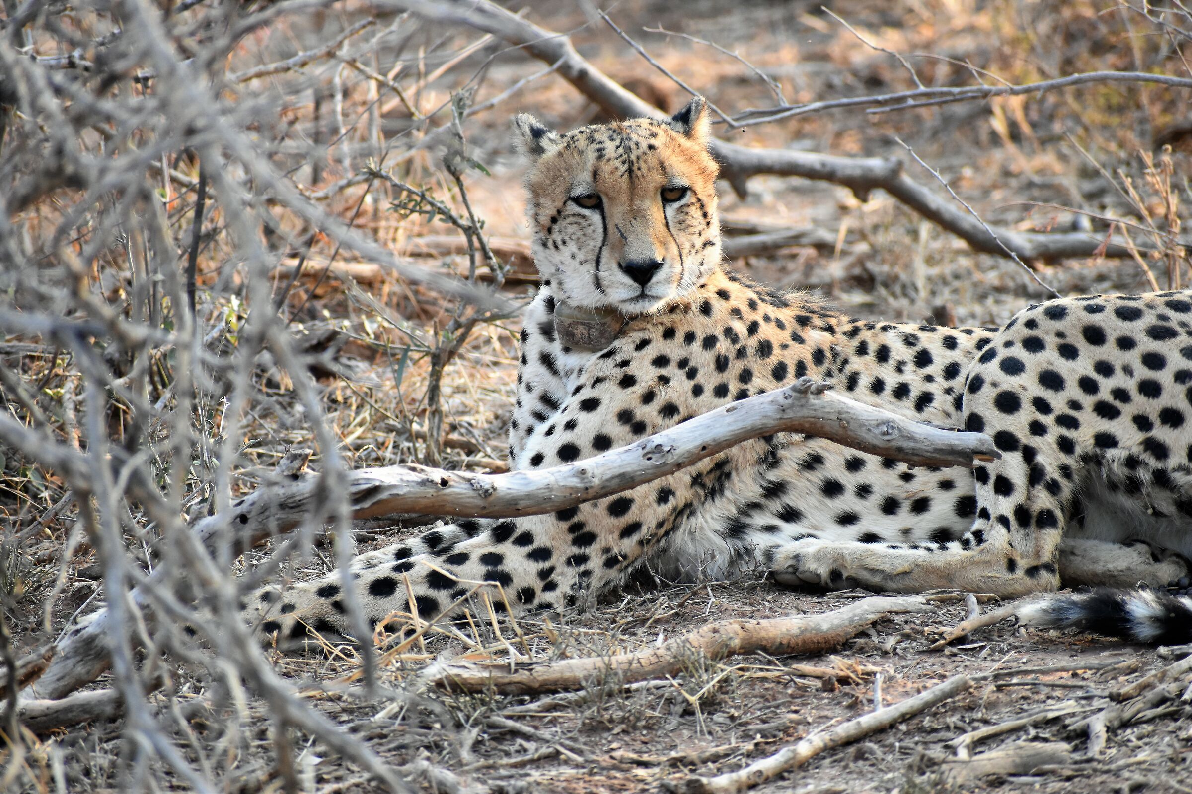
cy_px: 397
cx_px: 596
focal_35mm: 450
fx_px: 14899
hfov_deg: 4.6
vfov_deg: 3.1
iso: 1600
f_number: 6.3
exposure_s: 1/400
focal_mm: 300
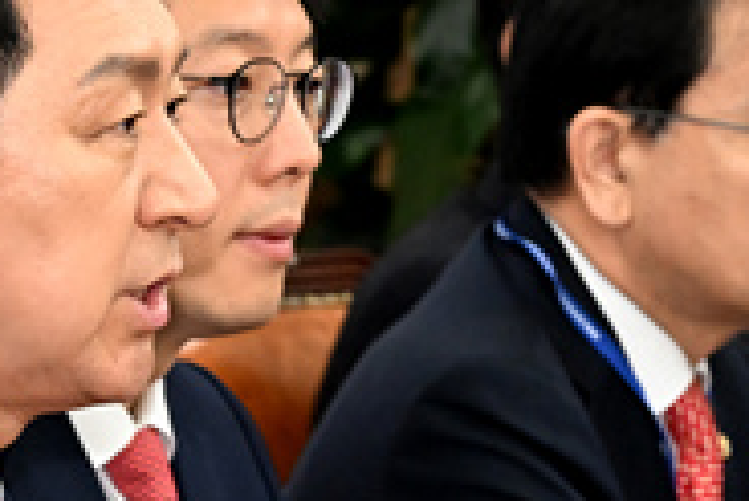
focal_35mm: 292
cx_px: -94
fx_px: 6080
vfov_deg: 4.7
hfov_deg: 7.0
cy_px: 544
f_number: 5
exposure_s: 1/250
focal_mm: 84
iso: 2500
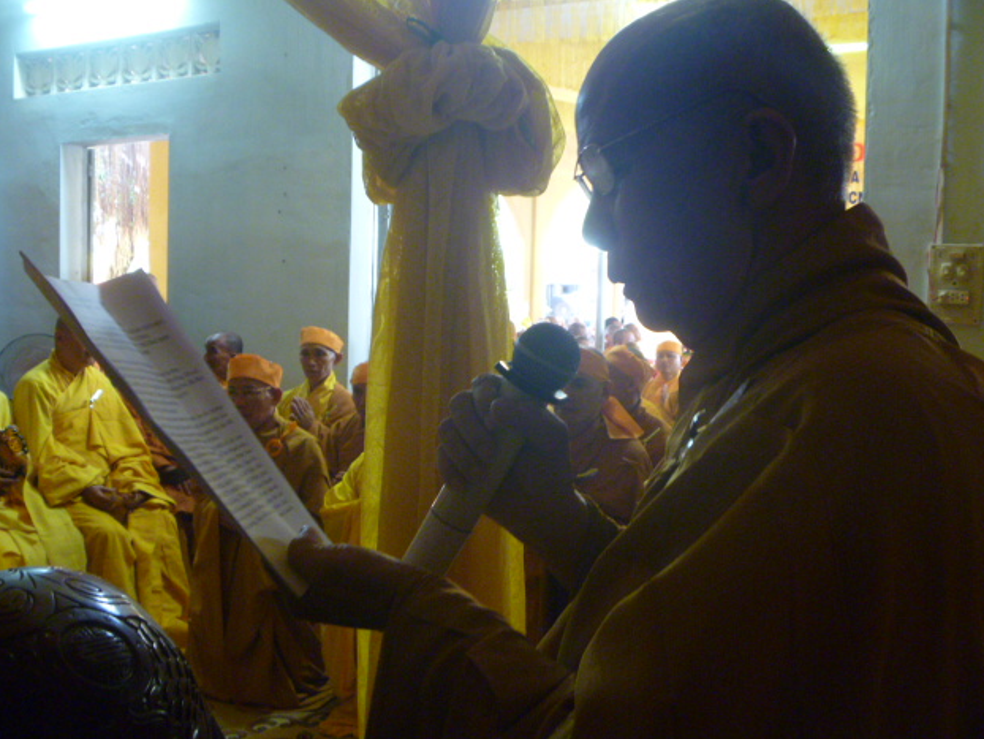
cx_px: 501
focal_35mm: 36
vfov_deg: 39.7
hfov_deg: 51.3
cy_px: 373
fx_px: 1024
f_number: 3.5
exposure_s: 1/8
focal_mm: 6.3
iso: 400
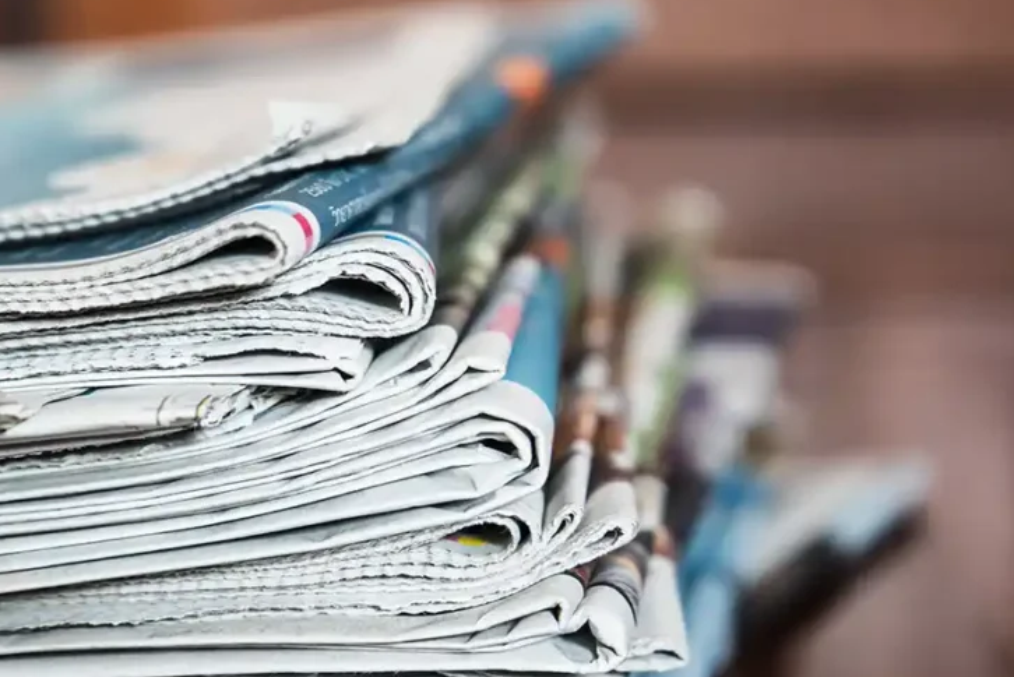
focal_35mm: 77
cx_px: 444
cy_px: 357
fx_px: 2170
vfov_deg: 17.7
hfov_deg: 26.3
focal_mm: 65
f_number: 5.6
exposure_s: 1/15
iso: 400
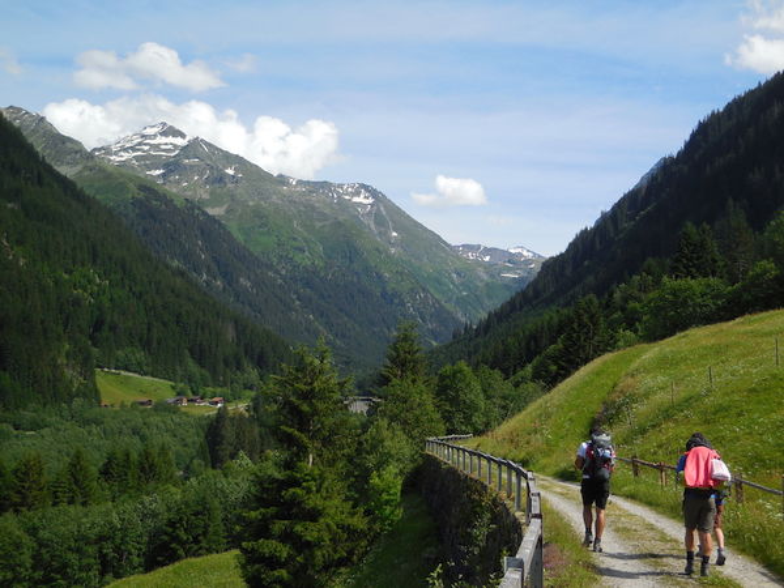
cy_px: 294
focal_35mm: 39
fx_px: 883
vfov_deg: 36.8
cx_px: 392
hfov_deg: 47.9
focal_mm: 7
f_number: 3.9
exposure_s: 1/1000
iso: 125
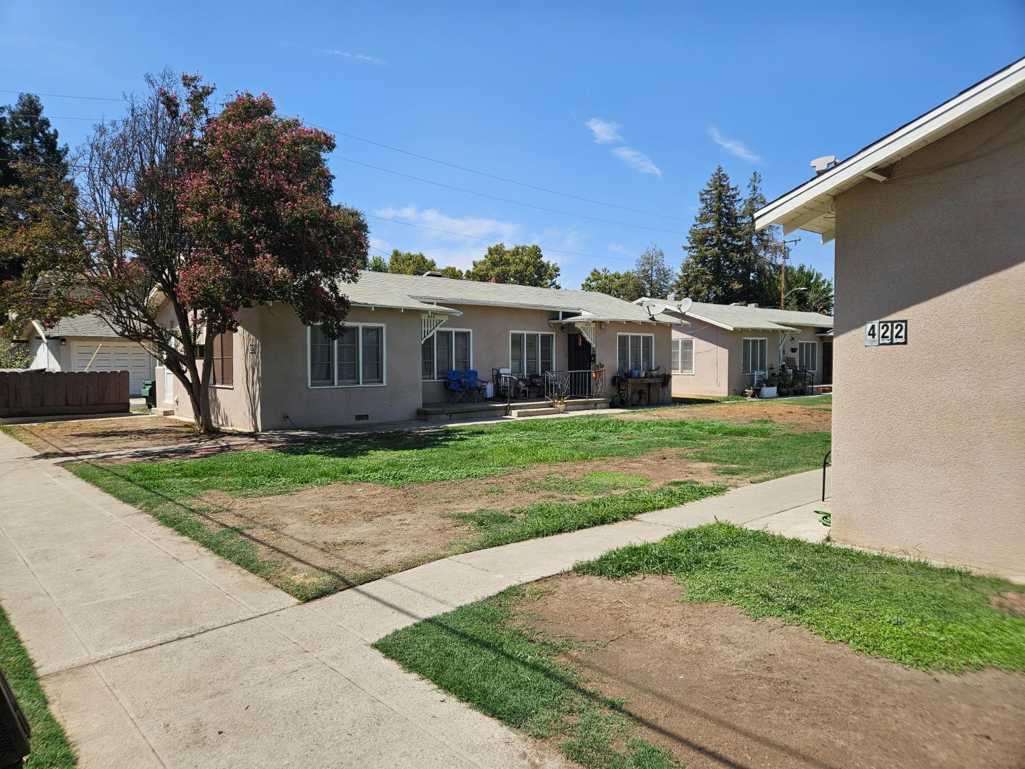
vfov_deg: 58.9
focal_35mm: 23
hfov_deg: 73.9
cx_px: 512
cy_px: 384
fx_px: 681
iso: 25
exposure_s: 1/2140
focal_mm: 5.4
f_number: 1.8
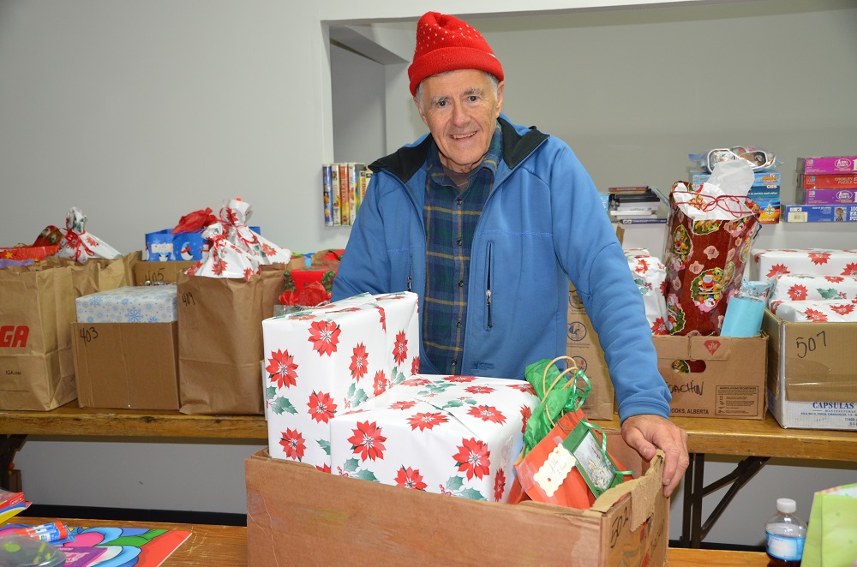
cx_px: 428
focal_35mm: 36
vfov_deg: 36.7
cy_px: 284
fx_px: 855
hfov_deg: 53.2
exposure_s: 1/60
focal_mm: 24
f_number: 3.8
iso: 800
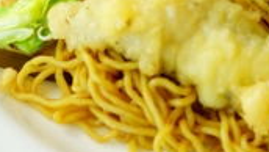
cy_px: -34
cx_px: 141
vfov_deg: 10.2
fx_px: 835
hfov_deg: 18.3
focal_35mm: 117
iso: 125
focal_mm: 24
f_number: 4
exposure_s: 1/60
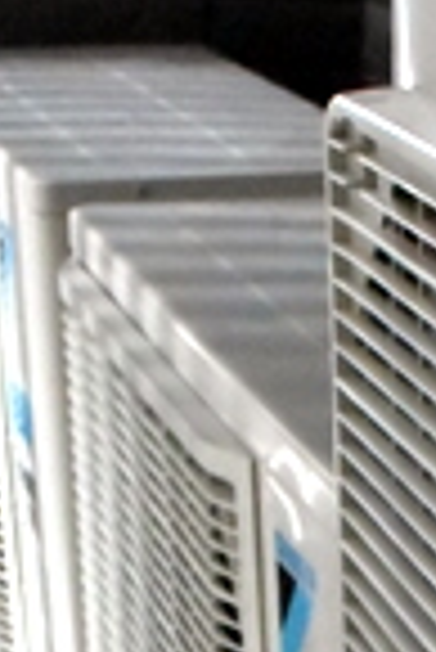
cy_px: 1210
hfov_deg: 8.5
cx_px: 989
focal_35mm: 149
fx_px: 2700
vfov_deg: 12.5
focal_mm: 10
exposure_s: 1/60
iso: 3200
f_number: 3.5
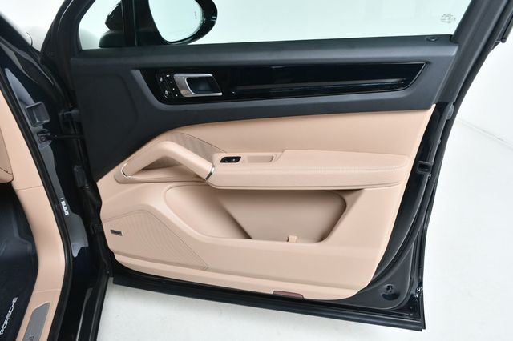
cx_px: 256
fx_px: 427
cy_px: 170
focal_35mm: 30
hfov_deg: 62.0
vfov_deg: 43.6
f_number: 6.3
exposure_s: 1/160
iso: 100
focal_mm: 20
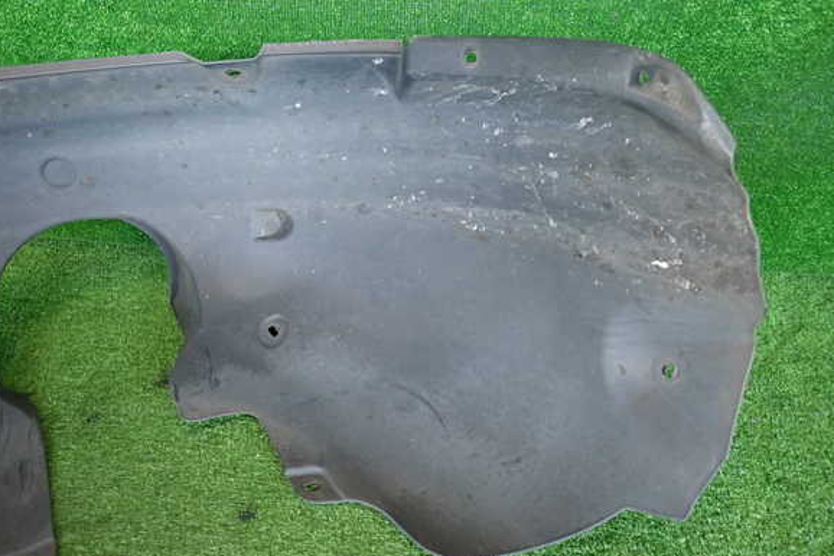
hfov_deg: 67.4
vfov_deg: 47.9
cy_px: 279
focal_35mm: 27
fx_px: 625
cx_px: 424
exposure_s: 1/30
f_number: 2
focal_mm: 4.5
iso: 200
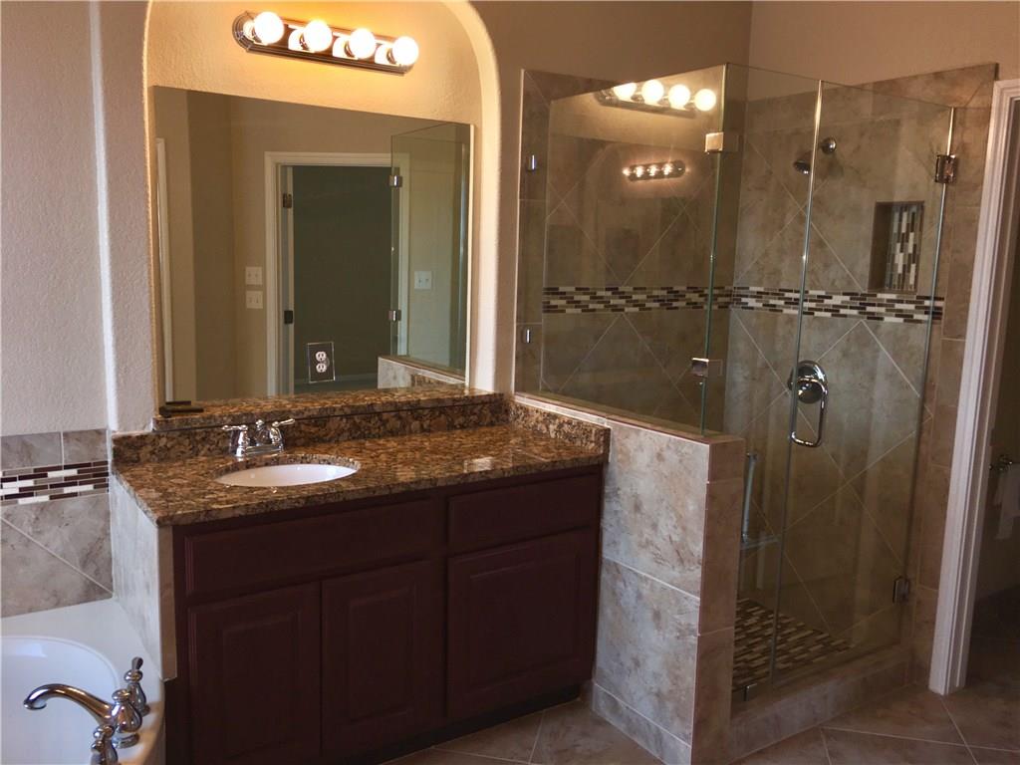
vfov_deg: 48.2
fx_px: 855
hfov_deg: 61.7
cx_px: 510
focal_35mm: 29
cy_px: 382
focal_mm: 4.15
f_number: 2.2
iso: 25
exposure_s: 1/53
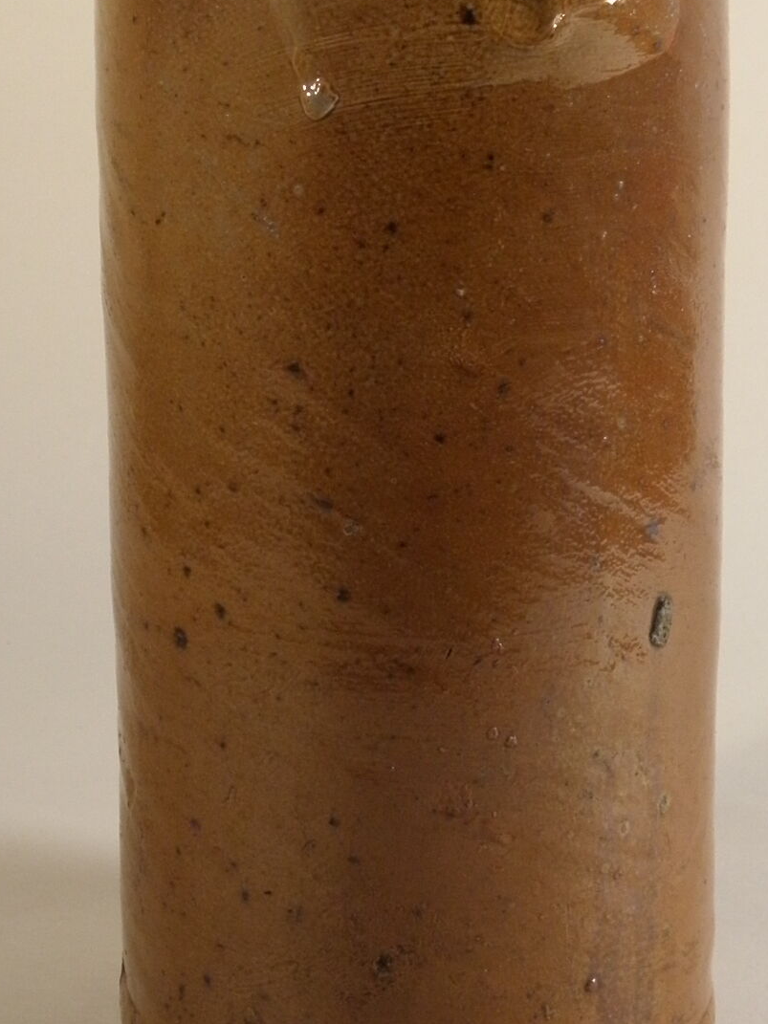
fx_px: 2900
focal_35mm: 98
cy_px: 162
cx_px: 435
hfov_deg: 15.1
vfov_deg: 19.8
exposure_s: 1/40
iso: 125
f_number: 3.8
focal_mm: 7.5
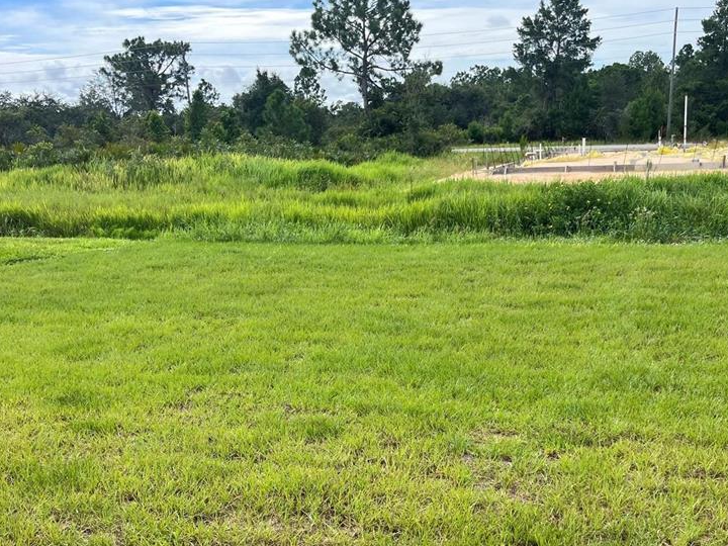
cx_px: 435
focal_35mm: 37
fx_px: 778
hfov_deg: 49.8
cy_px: 368
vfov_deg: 38.2
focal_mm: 5.1
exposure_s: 1/1890
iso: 50
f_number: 1.6
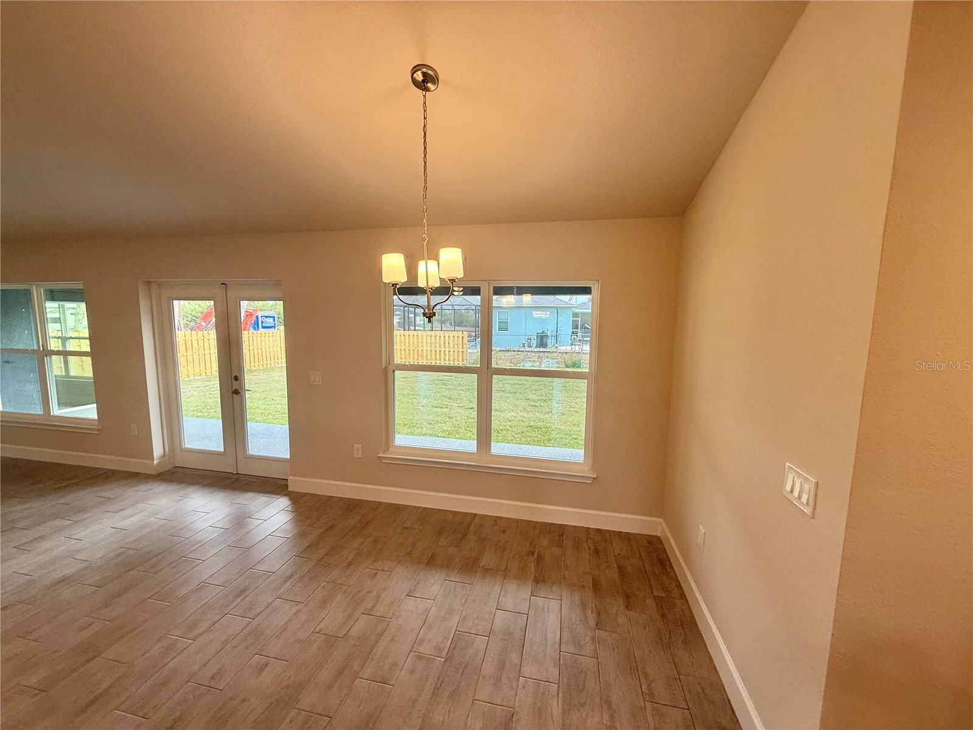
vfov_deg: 85.7
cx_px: 486
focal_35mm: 14
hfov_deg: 102.1
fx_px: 394
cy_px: 365
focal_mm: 2.22
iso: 80
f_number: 2.2
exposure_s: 1/120
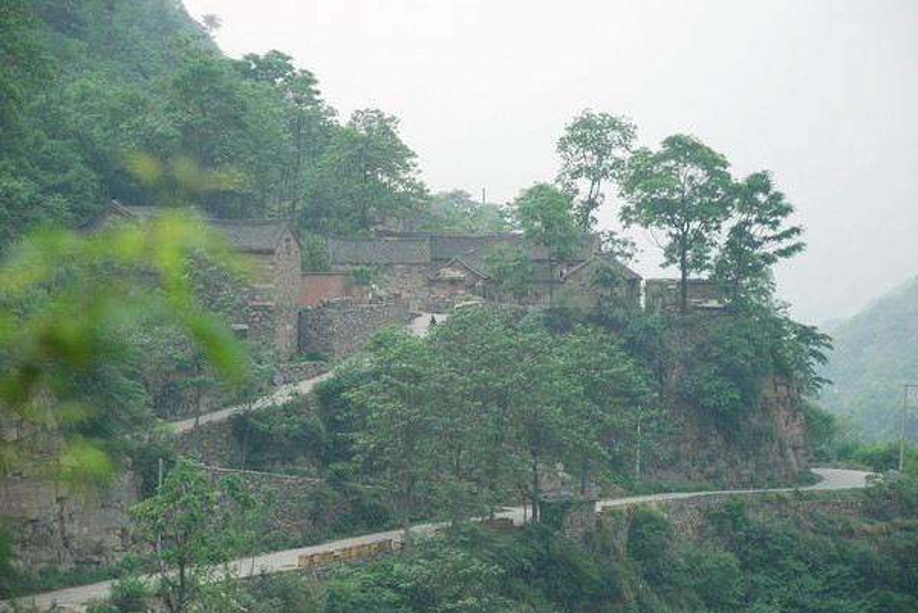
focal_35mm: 135
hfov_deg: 15.2
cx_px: 459
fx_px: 3445
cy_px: 306
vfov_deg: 10.2
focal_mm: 90
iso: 100
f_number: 5.6
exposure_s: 1/25
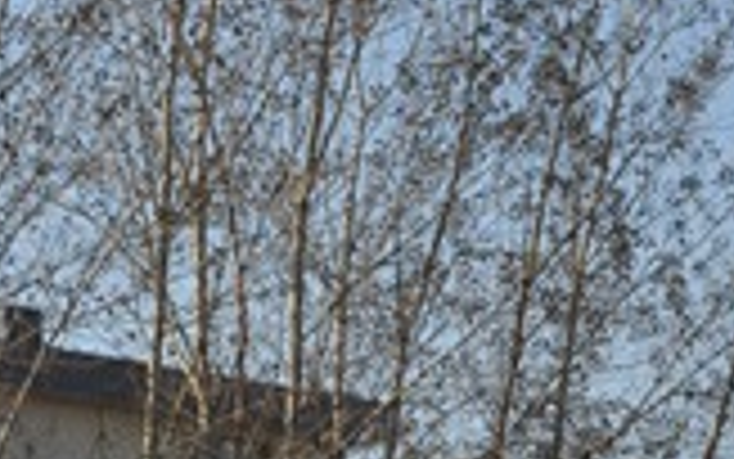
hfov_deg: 12.8
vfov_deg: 7.6
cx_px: 392
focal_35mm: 164
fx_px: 3282
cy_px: 956
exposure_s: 1/350
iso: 200
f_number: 9.5
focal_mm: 27
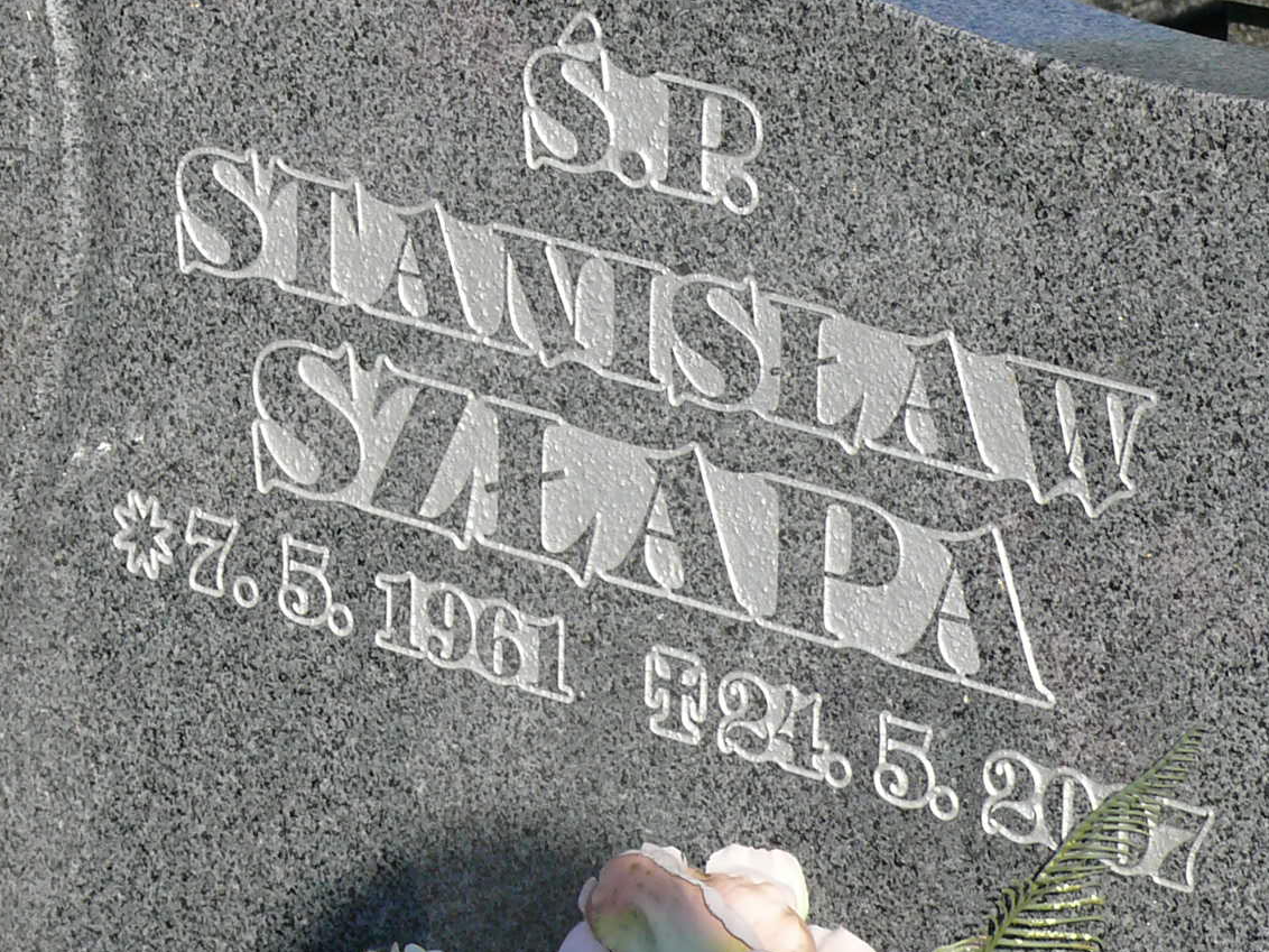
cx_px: 583
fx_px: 8028
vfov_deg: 6.8
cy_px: 455
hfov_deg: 9.0
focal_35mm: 219
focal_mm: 18.4
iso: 100
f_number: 5.6
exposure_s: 1/400
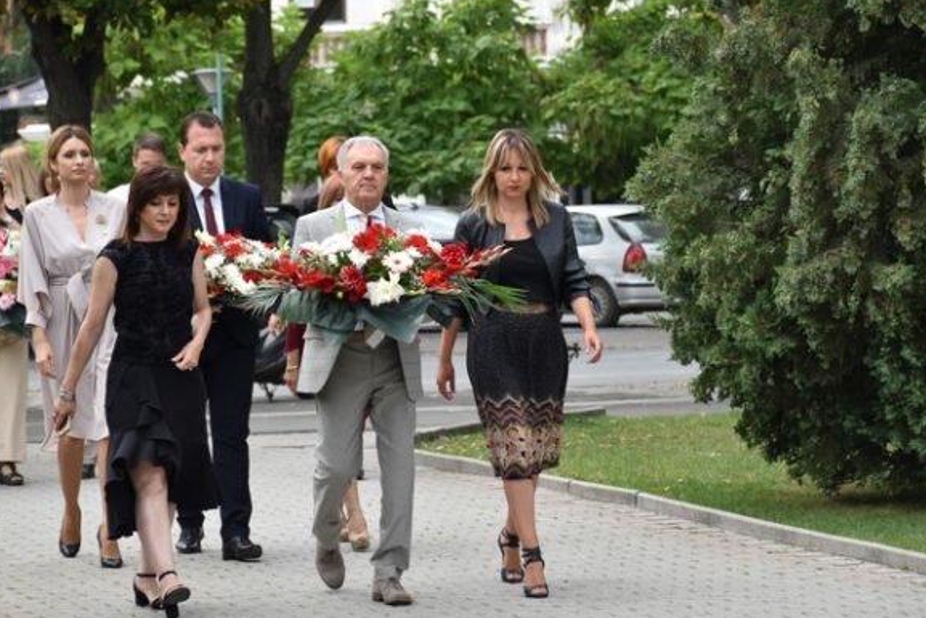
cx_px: 353
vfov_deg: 7.2
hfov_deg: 10.8
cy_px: 268
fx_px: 4880
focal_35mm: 190
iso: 160
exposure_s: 1/200
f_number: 6.3
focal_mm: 95
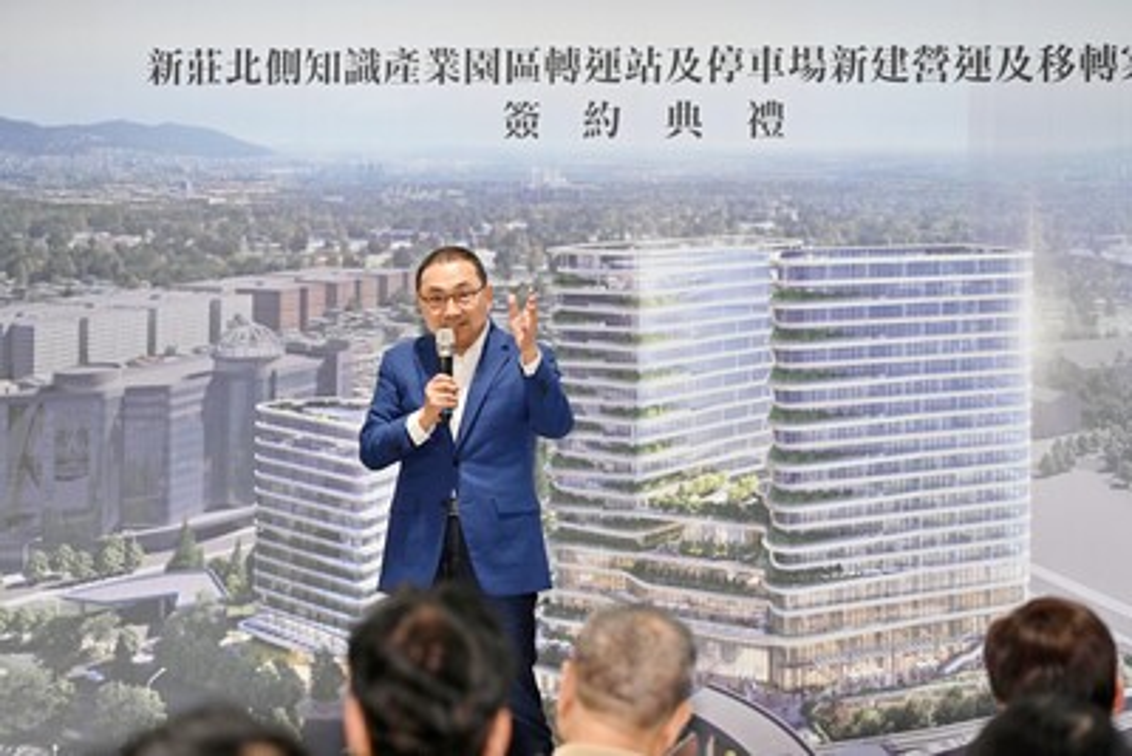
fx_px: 3774
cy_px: 378
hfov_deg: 17.1
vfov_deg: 11.4
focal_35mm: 120
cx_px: 566
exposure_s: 1/125
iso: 1400
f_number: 4
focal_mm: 120
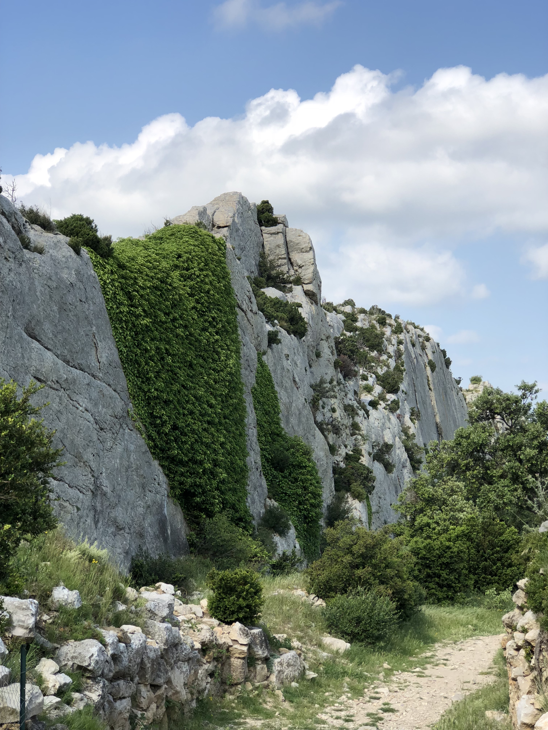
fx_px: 1203
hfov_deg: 25.7
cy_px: 365
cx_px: 274
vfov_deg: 33.8
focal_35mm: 57
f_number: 2.8
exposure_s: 1/666
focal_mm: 6.6
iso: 20
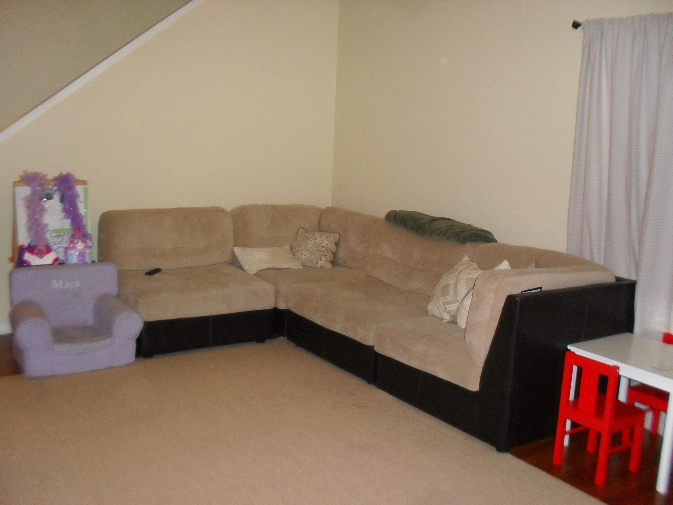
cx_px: 336
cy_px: 252
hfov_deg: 52.6
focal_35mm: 35
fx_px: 680
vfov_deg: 40.7
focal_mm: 6.3
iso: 320
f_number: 3.2
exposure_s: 1/45
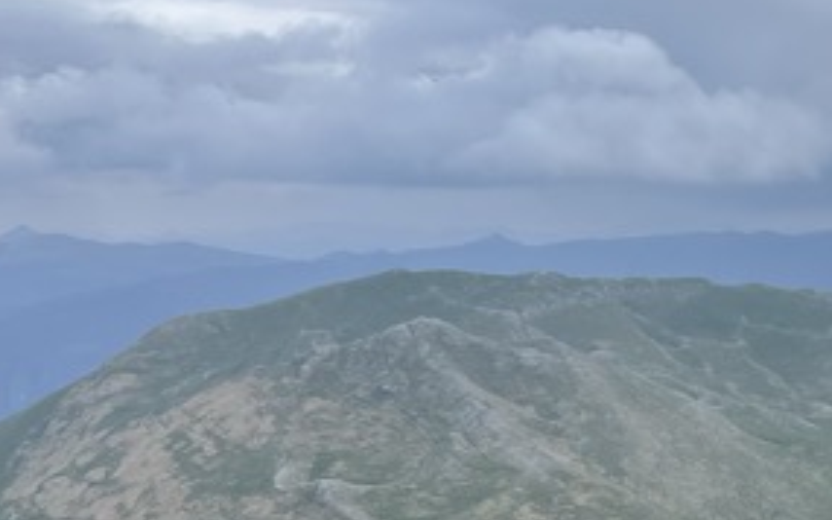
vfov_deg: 12.7
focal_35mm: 99
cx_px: 1305
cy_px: 736
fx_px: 2244
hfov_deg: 18.3
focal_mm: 5.7
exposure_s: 1/2762
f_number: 1.5
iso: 50
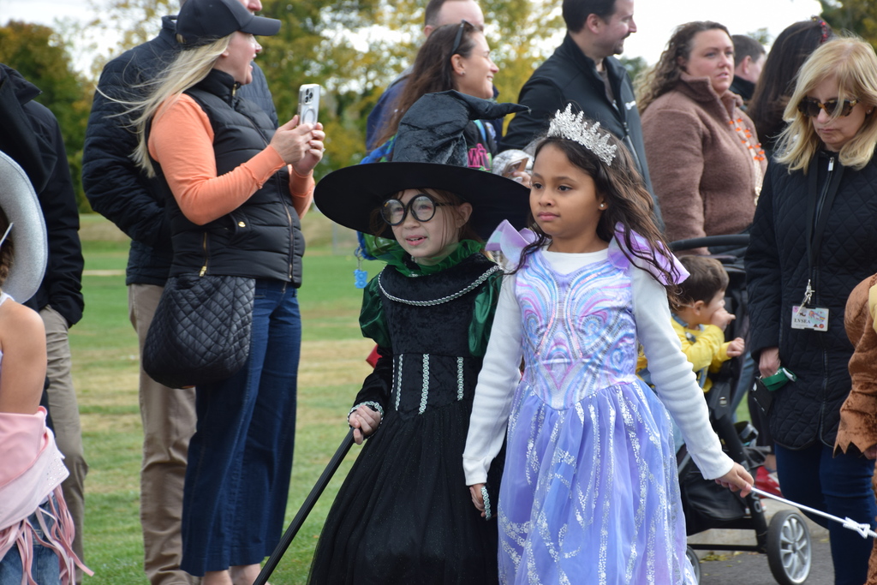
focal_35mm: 128
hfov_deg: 16.1
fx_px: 3106
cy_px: 292
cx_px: 438
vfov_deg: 10.8
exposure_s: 1/200
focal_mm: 85
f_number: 7.1
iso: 400
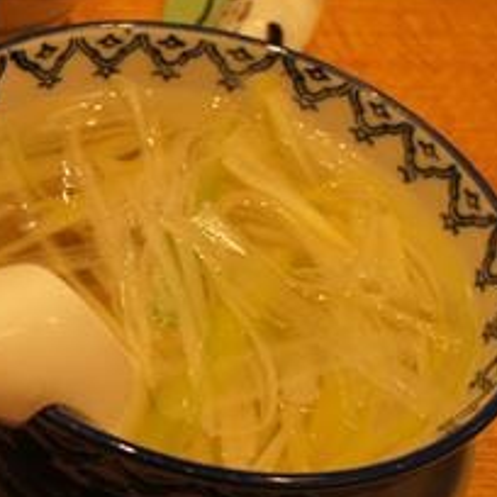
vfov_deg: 19.3
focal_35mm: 90
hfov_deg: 17.5
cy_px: 224
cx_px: -227
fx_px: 1462
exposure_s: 1/60
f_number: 5
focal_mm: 18
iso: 200
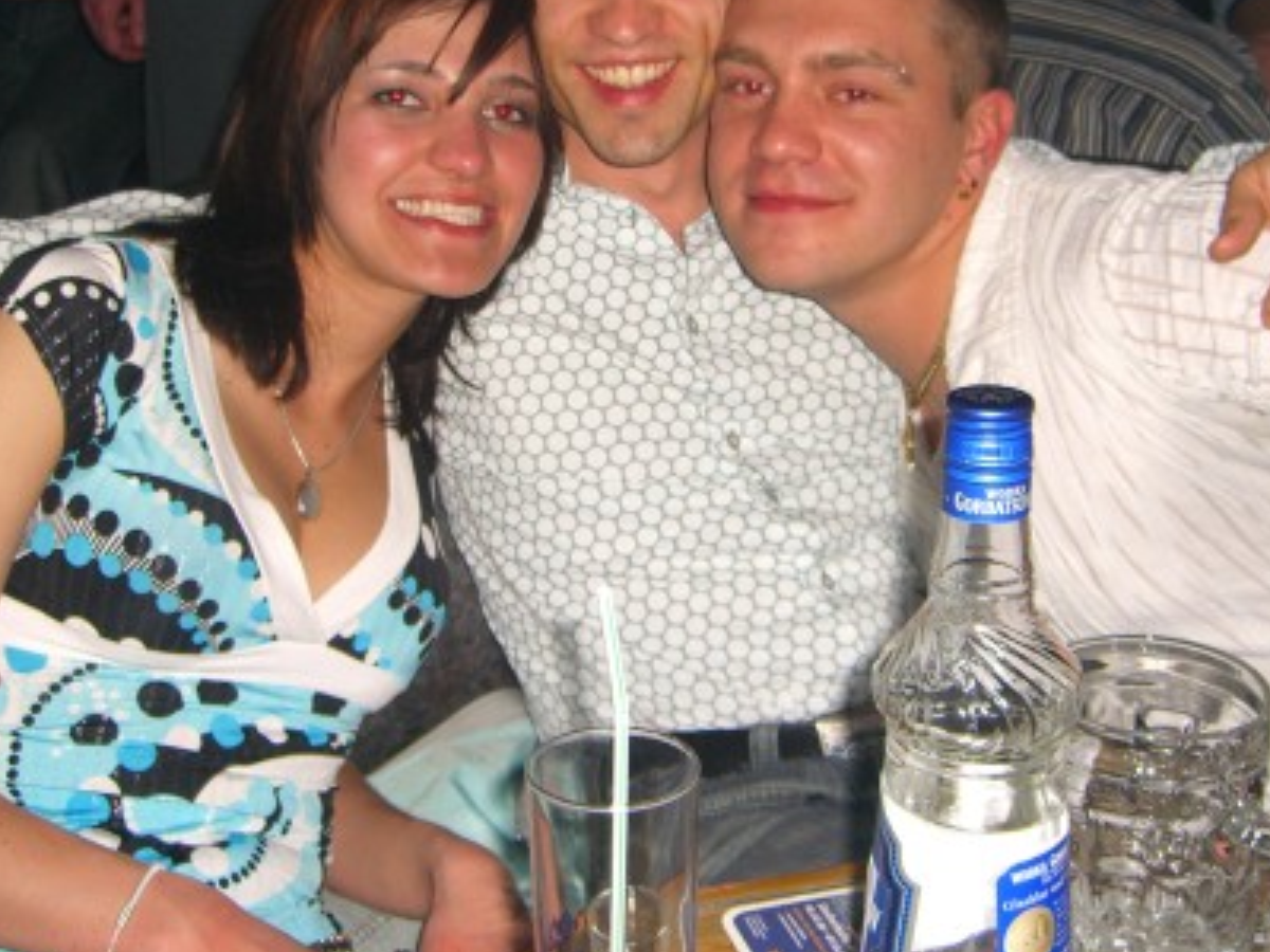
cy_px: 267
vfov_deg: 25.4
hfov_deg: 33.8
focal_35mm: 57
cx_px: 613
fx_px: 2091
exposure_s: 1/60
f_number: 2.8
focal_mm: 7.9
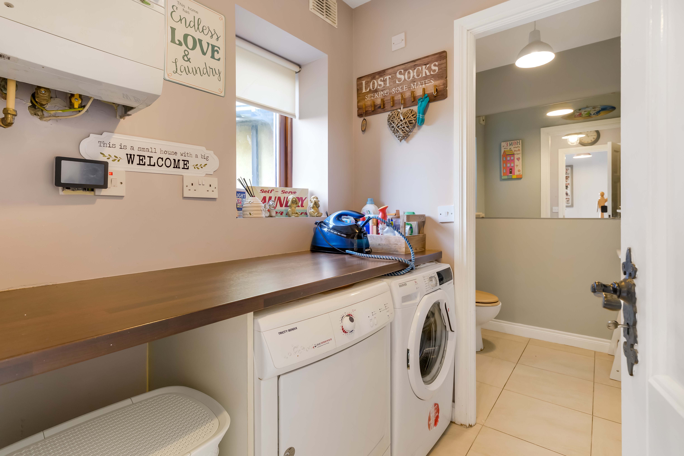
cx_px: 342
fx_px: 323
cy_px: 228
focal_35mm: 17
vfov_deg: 70.4
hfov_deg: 93.3
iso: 640
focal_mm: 17
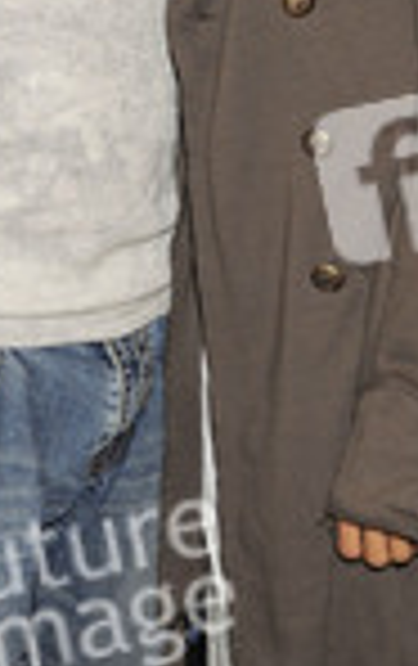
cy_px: -68
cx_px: 135
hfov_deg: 9.2
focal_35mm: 143
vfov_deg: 14.3
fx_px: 2596
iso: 800
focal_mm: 52
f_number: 6.3
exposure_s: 1/160
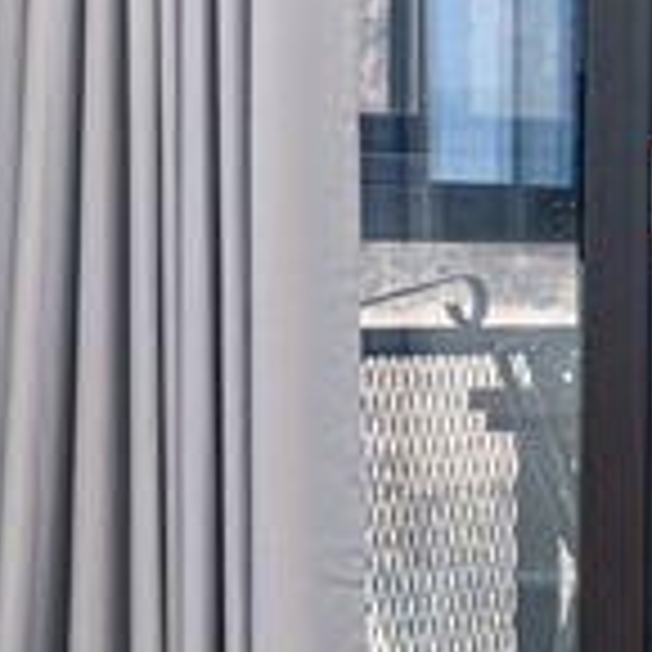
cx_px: -818
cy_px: 400
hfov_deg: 8.9
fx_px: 3848
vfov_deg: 9.7
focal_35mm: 181
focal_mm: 34.3
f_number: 5.6
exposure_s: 1/15
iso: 100
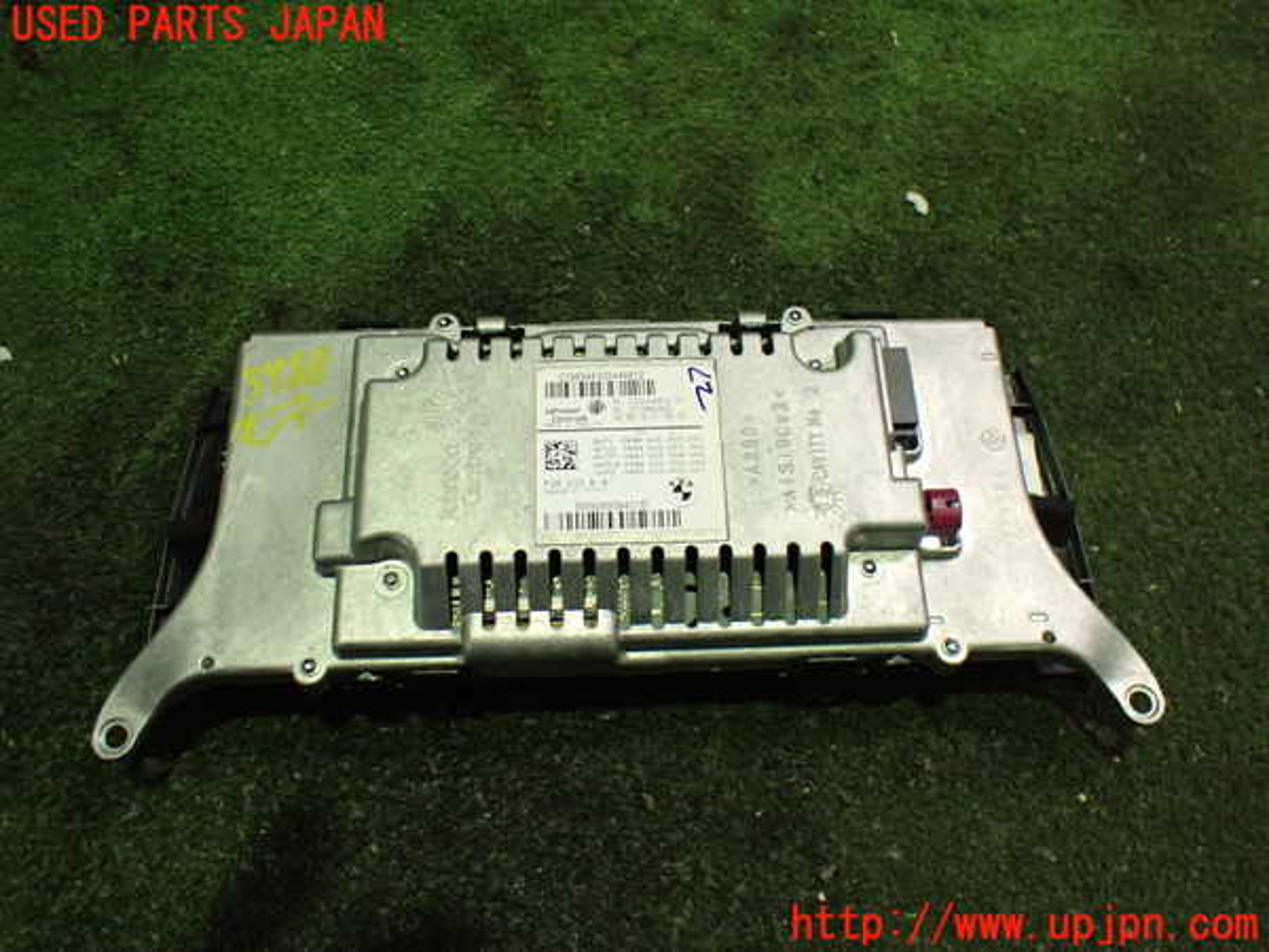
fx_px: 1100
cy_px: 476
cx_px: 634
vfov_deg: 46.8
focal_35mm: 30
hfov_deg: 60.0
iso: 800
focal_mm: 5.4
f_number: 2.3
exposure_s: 1/60
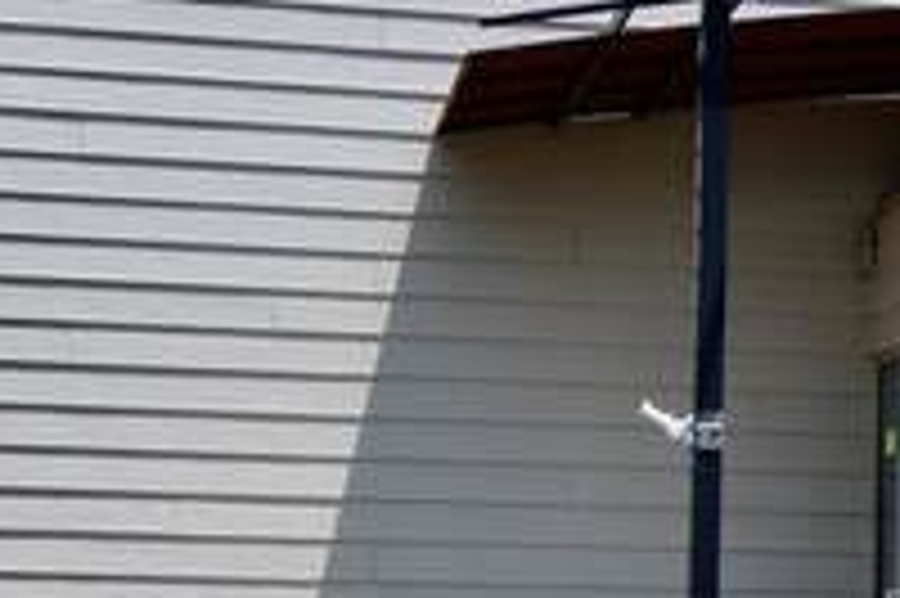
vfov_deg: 14.1
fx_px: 2398
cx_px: 810
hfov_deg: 20.8
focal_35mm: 96
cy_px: 528
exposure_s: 1/320
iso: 200
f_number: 9
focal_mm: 10
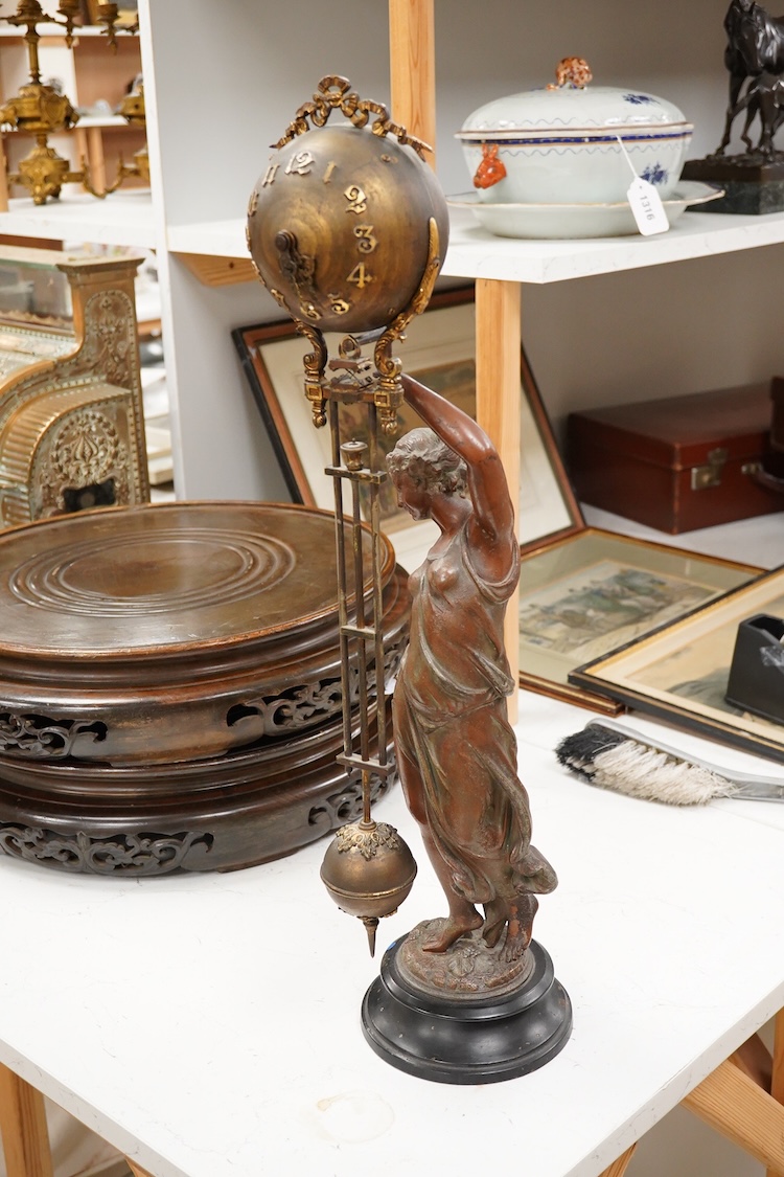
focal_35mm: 45
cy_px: 588
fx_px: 1470
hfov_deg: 29.9
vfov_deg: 43.6
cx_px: 392
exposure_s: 1/160
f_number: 7.1
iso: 2500
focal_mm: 30
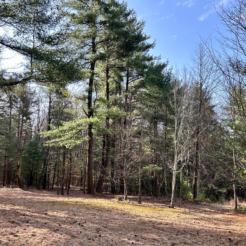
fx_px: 249
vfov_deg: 52.5
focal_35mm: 31
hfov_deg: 52.3
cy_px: 123
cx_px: 105
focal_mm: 5.7
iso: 50
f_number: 1.5
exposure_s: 1/614
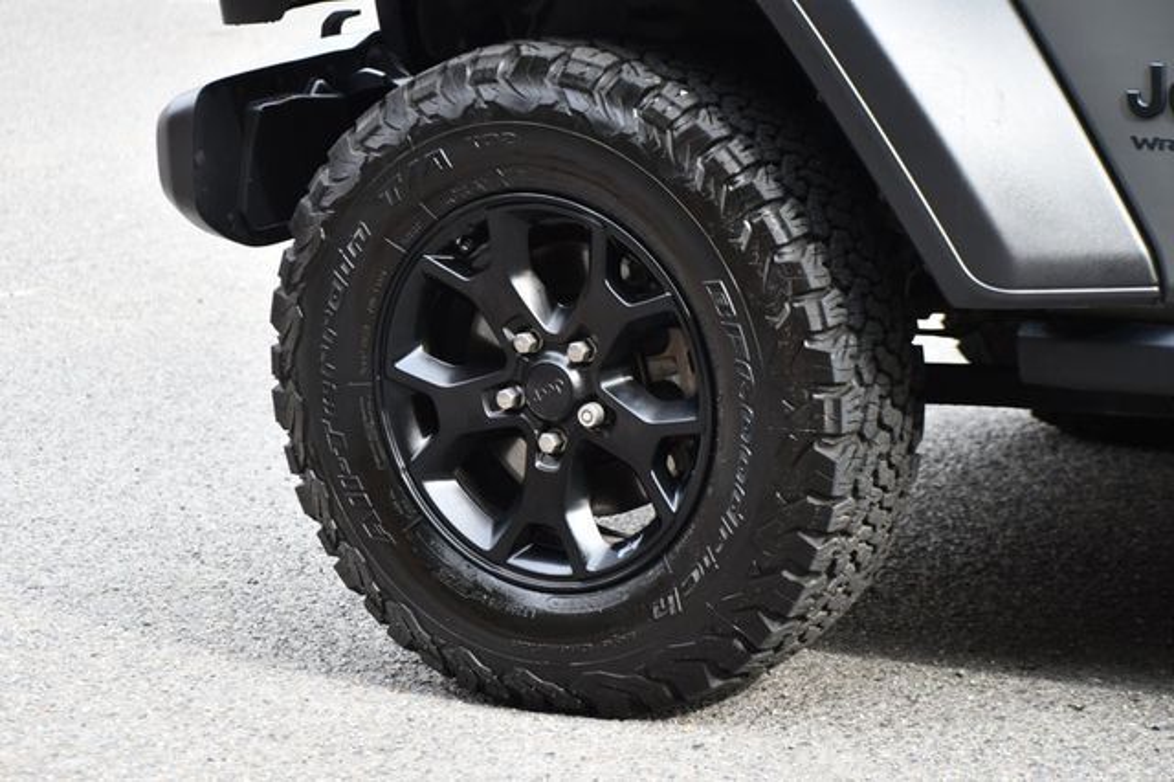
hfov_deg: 16.1
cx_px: 587
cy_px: 391
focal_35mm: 127
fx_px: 4139
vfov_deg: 10.8
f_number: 4.8
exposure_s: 1/250
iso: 500
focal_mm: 85
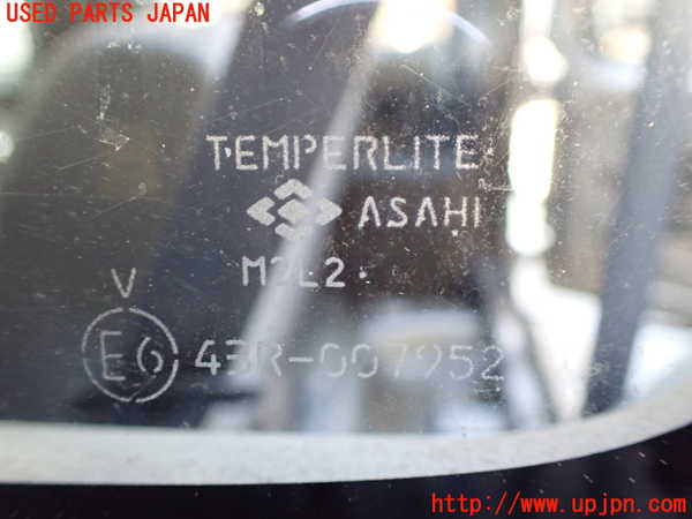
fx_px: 600
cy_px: 260
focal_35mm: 30
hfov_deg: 60.0
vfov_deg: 46.8
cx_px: 346
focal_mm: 5.4
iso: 800
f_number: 2.3
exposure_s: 1/30
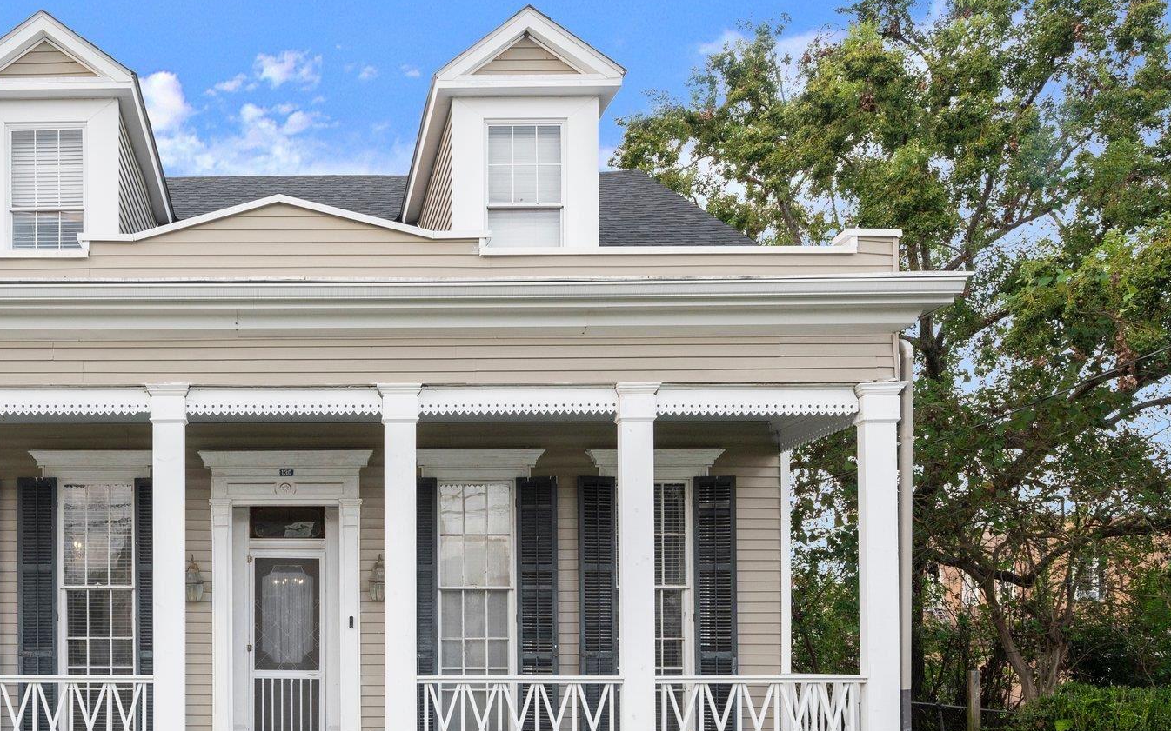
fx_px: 1014
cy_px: 484
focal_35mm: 32
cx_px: 284
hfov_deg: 56.8
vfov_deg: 39.2
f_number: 9
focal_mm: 20.5
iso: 800
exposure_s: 1/250
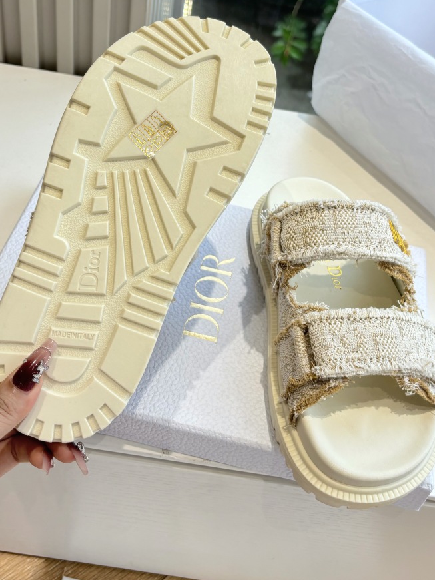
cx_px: 211
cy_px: 207
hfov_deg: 33.6
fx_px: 721
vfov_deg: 43.4
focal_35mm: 43
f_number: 1.6
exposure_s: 1/234
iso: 40
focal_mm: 5.96
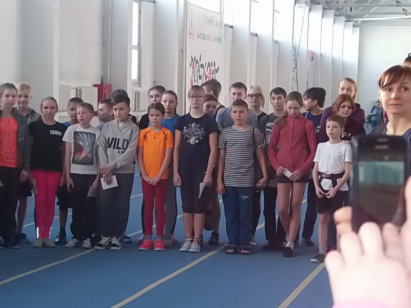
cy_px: 154
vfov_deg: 13.5
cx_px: 206
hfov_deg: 17.9
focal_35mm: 110
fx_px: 1306
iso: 320
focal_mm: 19.4
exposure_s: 1/30
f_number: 4.5
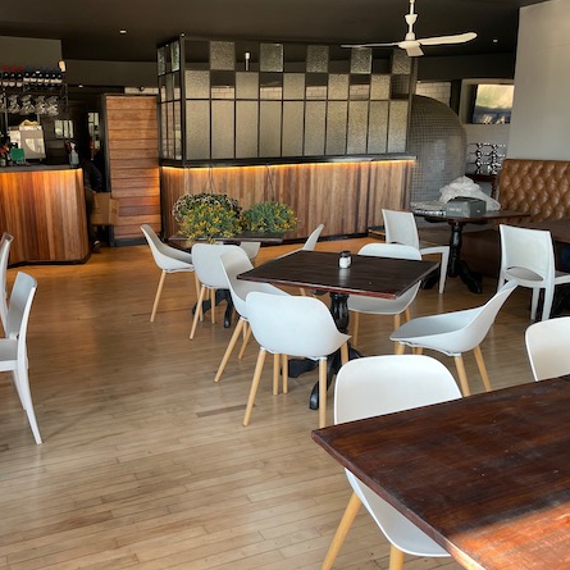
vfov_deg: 52.5
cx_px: 197
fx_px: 578
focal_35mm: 31
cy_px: 283
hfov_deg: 51.7
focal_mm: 4.2
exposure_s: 1/112
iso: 125
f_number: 1.6
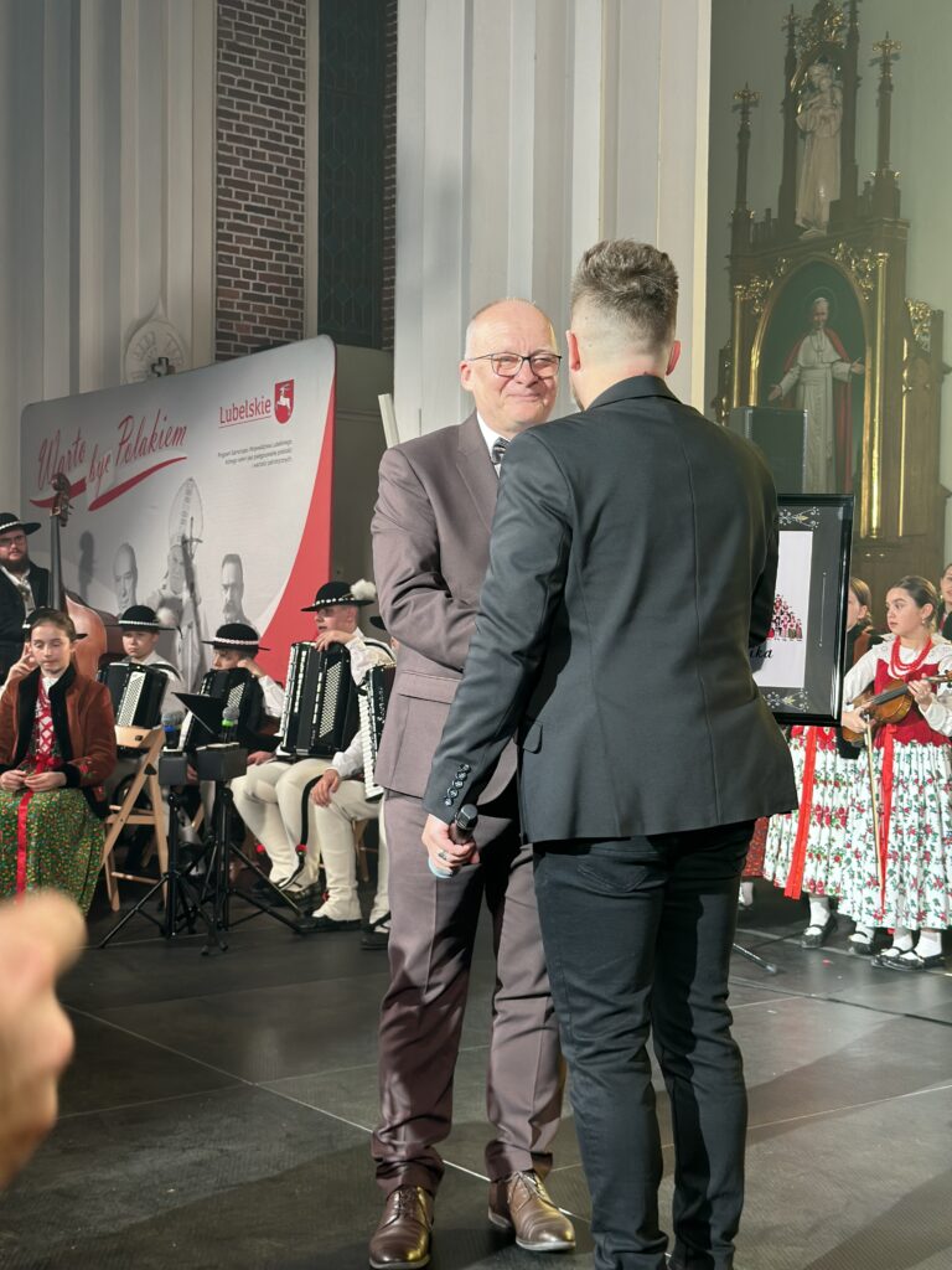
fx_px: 1760
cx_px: 476
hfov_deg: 30.3
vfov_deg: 39.7
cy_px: 635
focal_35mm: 48
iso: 80
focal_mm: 6.86
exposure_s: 1/50
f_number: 1.78
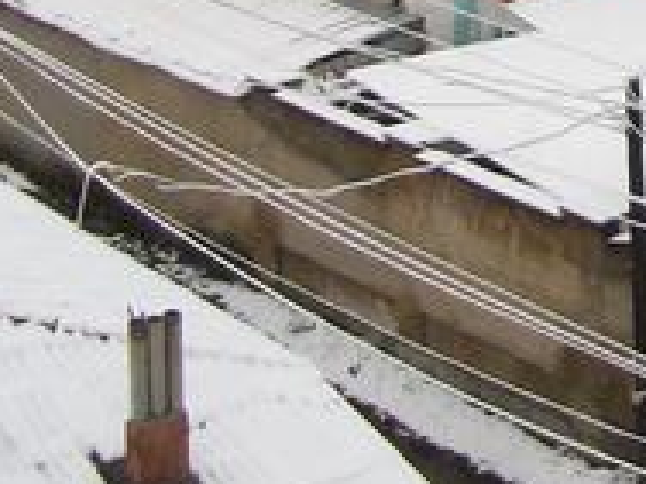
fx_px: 2855
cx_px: 1065
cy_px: -479
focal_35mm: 153
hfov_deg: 12.1
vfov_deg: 9.1
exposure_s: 1/320
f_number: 2.9
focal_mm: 5.7
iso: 80
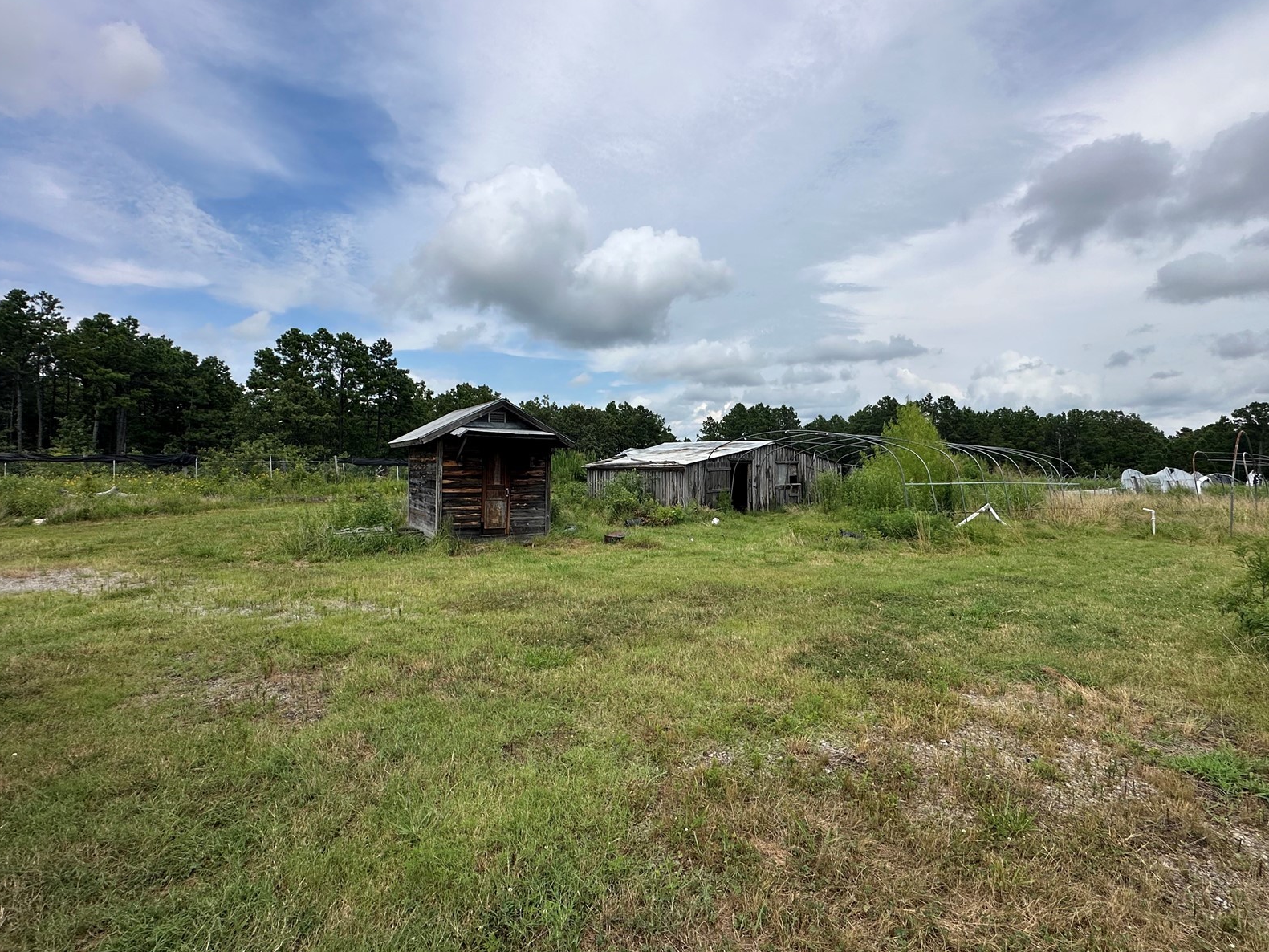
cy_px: 452
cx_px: 670
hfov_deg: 90.9
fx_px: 623
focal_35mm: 17
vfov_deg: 74.7
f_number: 2.2
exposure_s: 1/2681
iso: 40
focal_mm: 2.22
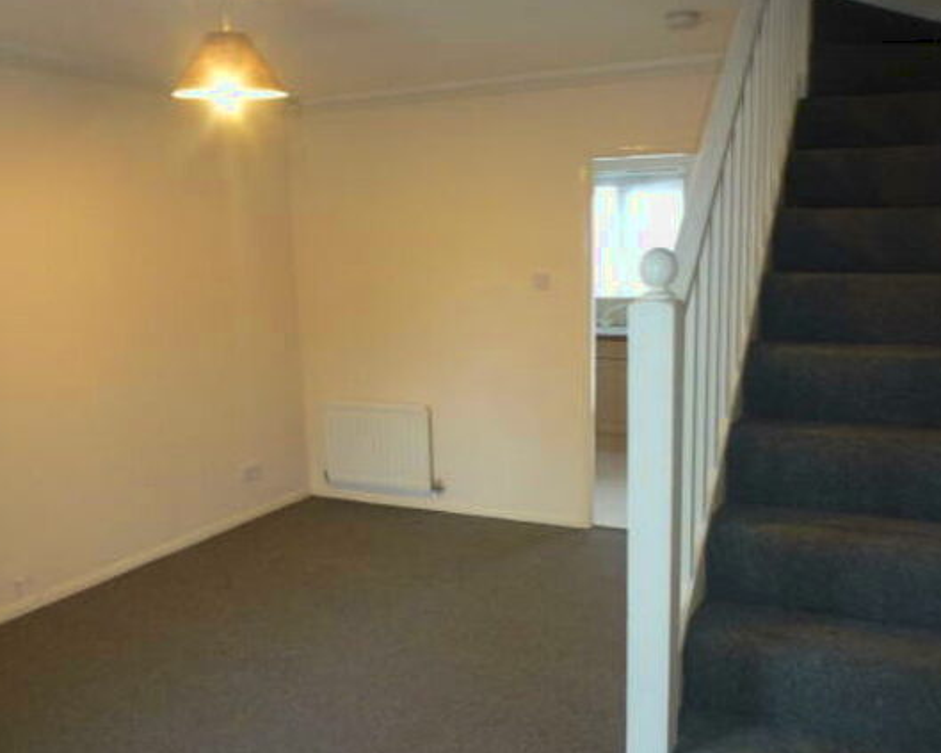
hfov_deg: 57.2
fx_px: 863
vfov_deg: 46.8
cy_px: 458
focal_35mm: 31
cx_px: 480
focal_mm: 4.3
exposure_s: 1/4
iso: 125
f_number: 3.3
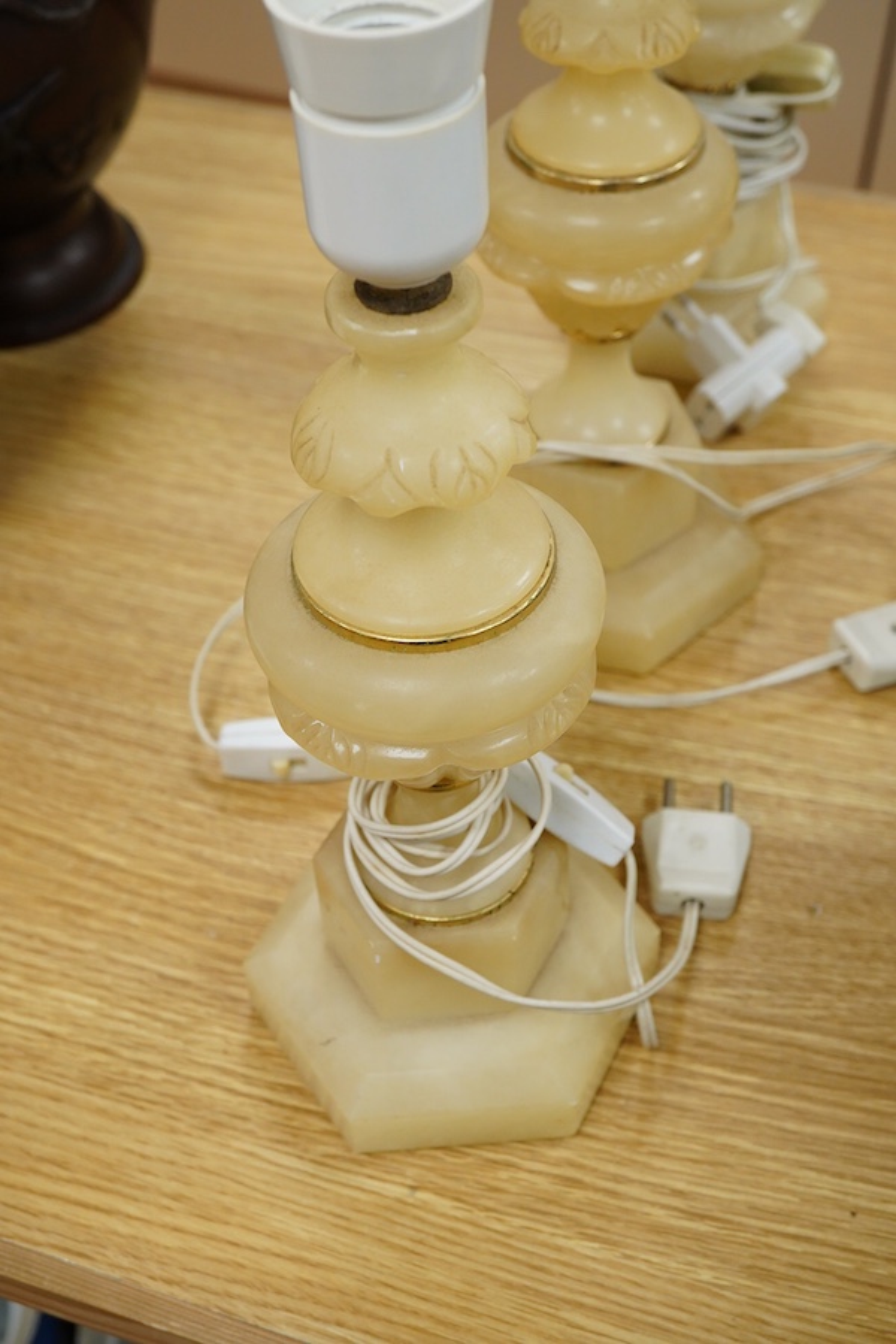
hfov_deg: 29.9
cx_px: 448
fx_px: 1680
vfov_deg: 43.6
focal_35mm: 45
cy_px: 672
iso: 1250
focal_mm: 30
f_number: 9
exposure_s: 1/125
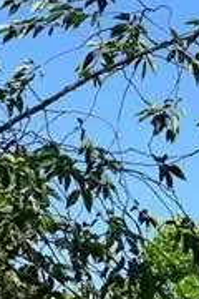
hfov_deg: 8.3
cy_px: 362
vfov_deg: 12.4
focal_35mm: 162
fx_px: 1343
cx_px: 312
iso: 400
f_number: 11
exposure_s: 1/400
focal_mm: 18
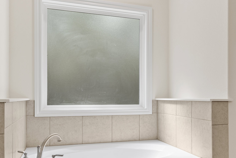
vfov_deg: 35.5
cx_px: 156
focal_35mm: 37
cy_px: 109
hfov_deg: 51.0
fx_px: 243
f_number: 2.8
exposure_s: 1/30
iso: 100
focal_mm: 16
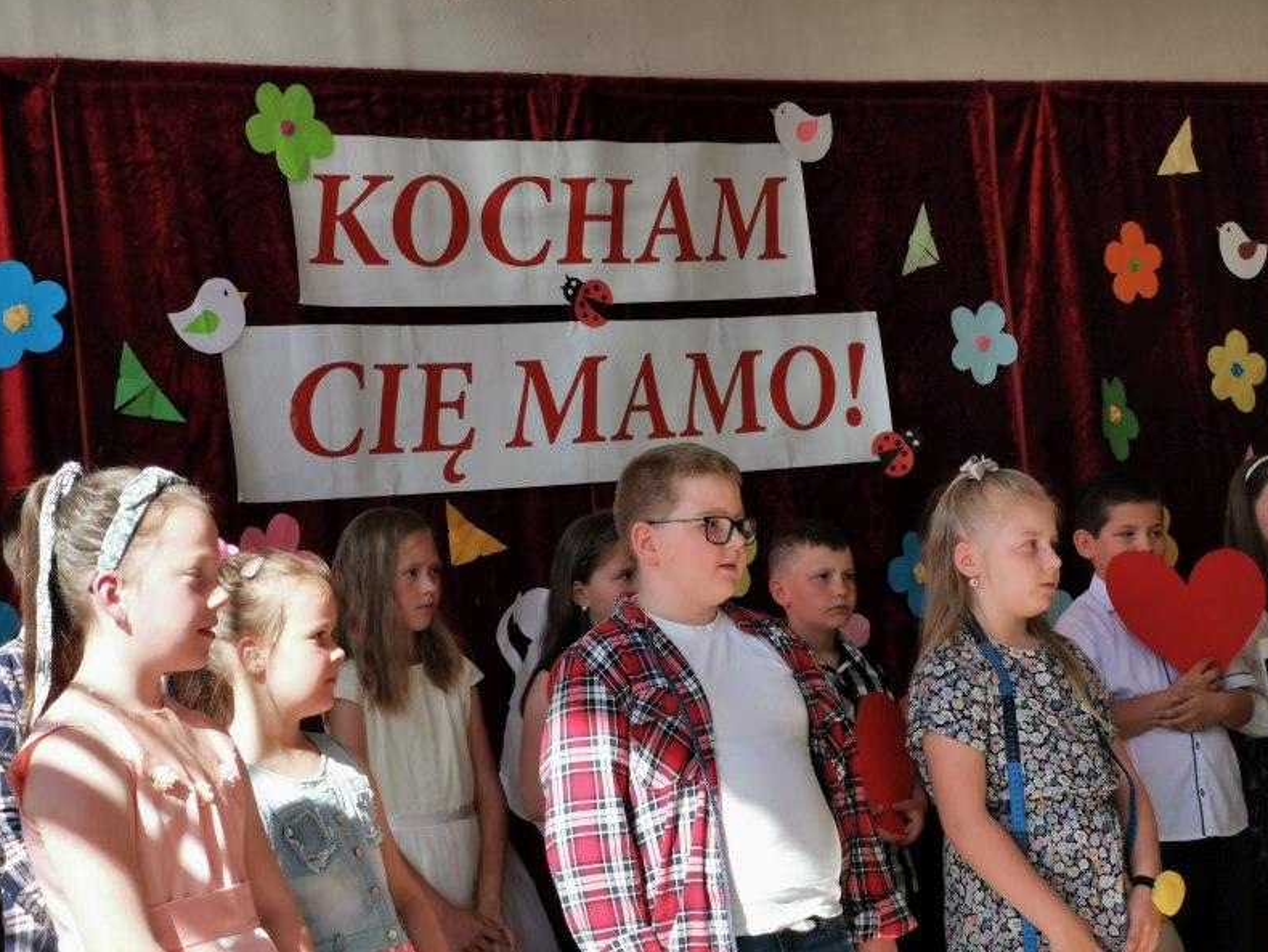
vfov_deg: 18.0
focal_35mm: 82
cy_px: 472
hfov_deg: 23.8
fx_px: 3005
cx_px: 639
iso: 50
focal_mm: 7.48
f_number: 2.4
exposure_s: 1/269
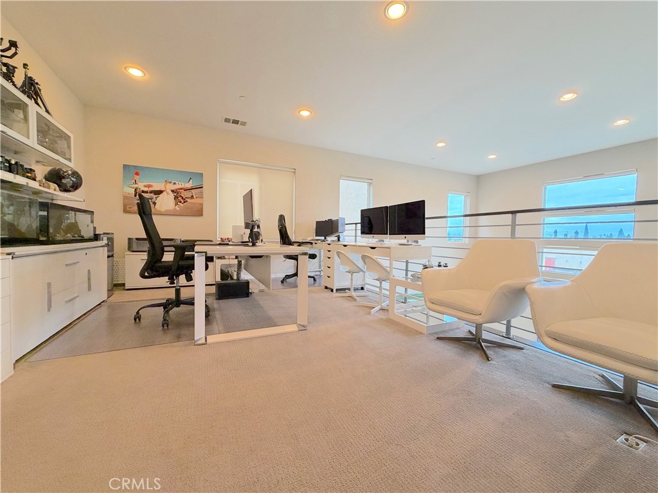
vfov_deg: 85.7
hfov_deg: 102.1
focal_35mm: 14
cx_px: 329
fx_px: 266
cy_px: 246
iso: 160
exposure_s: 1/60
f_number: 2.2
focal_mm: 2.22
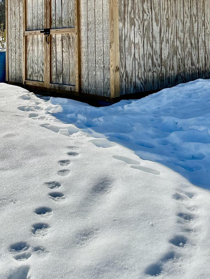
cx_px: 118
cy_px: 25
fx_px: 372
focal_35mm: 46
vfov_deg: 38.3
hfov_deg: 31.5
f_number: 1.78
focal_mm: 6.86
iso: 80
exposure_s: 1/12048
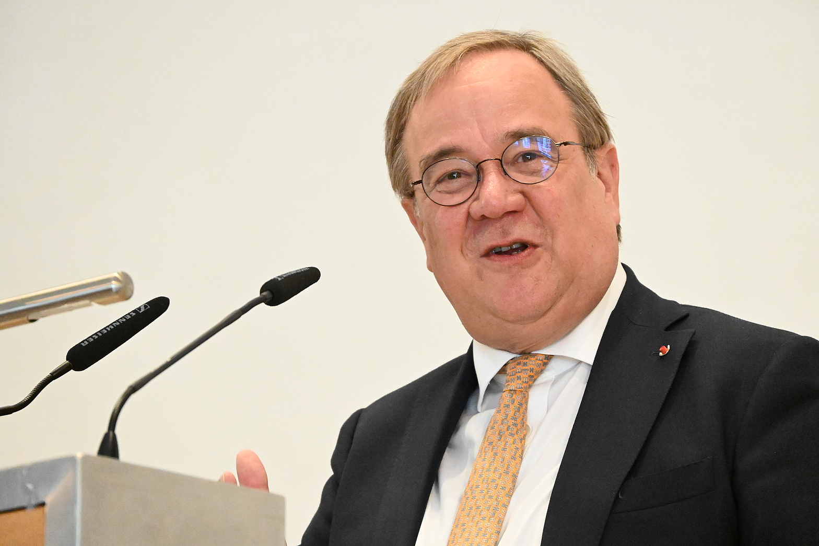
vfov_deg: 6.5
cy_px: 273
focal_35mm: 210
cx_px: 410
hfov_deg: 9.8
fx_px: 4777
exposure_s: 1/250
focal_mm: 140
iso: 11400
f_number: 6.3
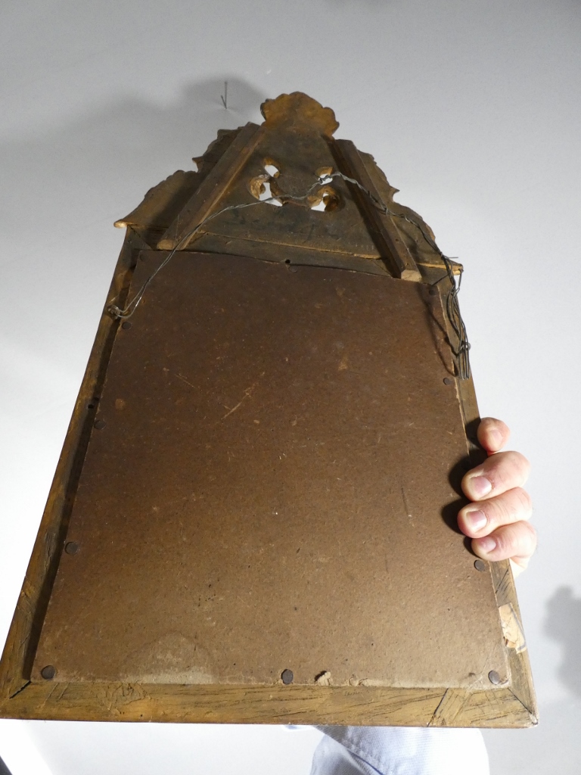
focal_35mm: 20
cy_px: 388
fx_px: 448
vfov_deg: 81.7
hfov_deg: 66.0
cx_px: 290
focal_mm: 3.6
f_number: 2.8
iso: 500
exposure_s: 1/125
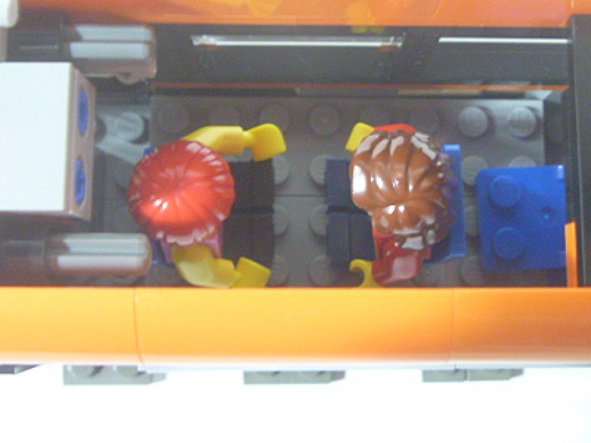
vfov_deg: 26.0
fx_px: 956
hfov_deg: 34.3
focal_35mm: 56
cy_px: 154
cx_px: 334
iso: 400
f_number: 3.5
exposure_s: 1/5
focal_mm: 6.3
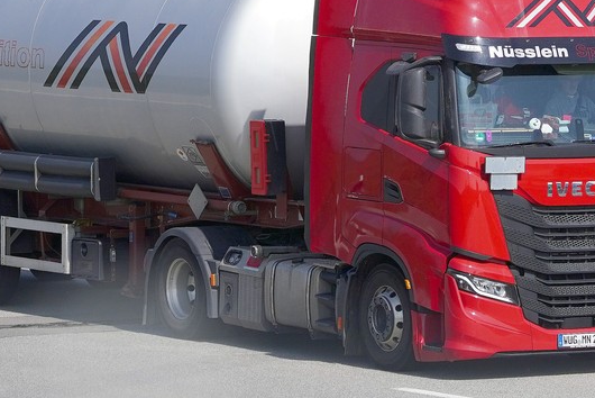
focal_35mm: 178
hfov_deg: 11.5
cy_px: 107
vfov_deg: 7.7
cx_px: 262
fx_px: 2943
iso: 250
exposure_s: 1/2500
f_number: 4.5
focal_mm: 70
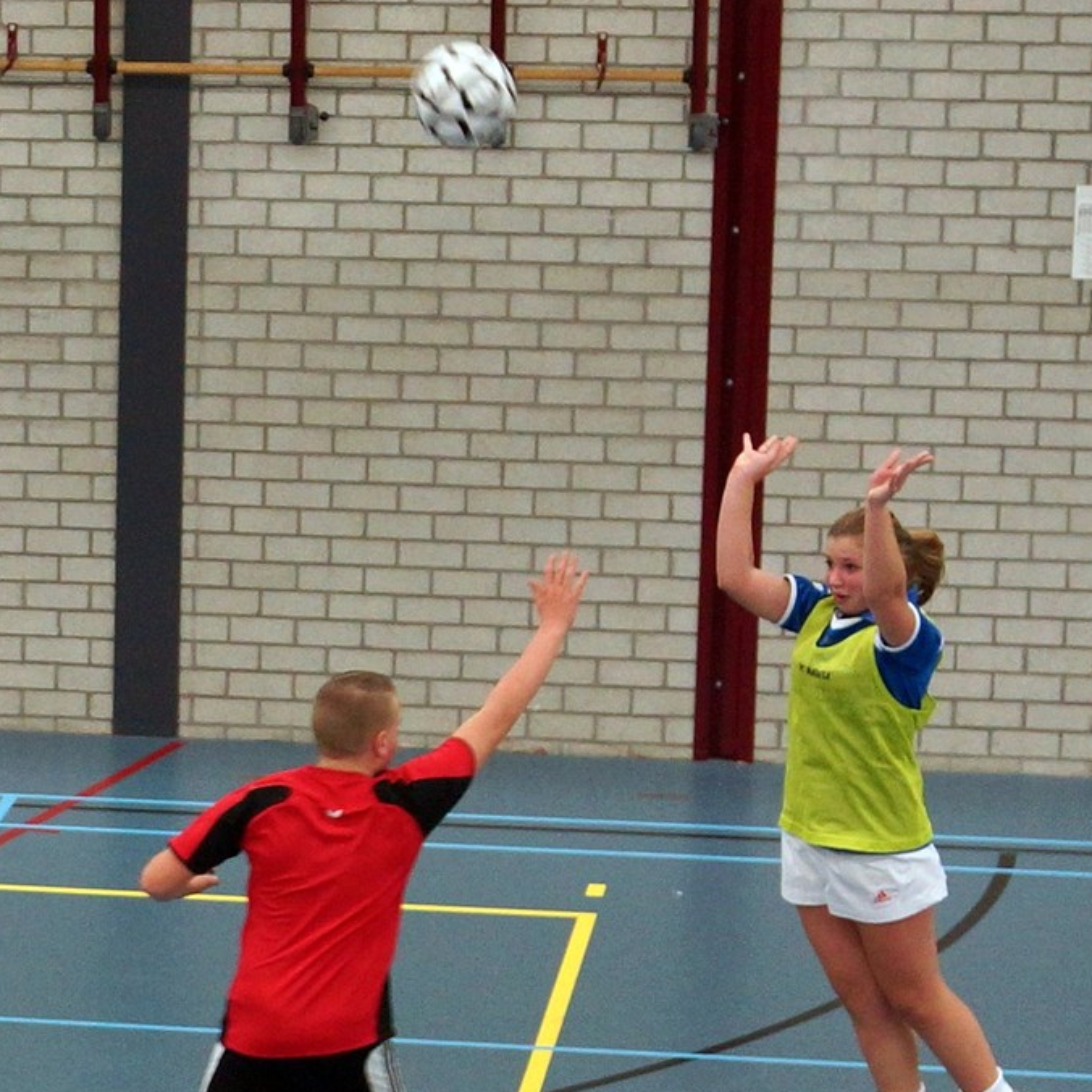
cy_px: 738
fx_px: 2414
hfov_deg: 25.5
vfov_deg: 25.3
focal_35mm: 68
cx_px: 548
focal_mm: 35
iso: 800
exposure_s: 1/160
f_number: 3.5
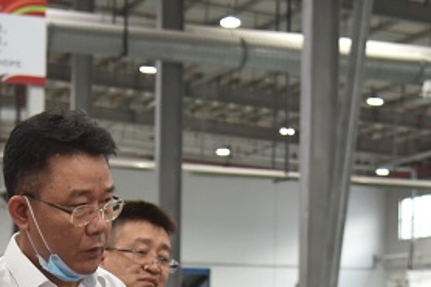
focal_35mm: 108
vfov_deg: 12.4
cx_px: 155
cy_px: 347
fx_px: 1292
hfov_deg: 18.9
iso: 1000
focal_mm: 30
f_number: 4
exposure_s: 1/60
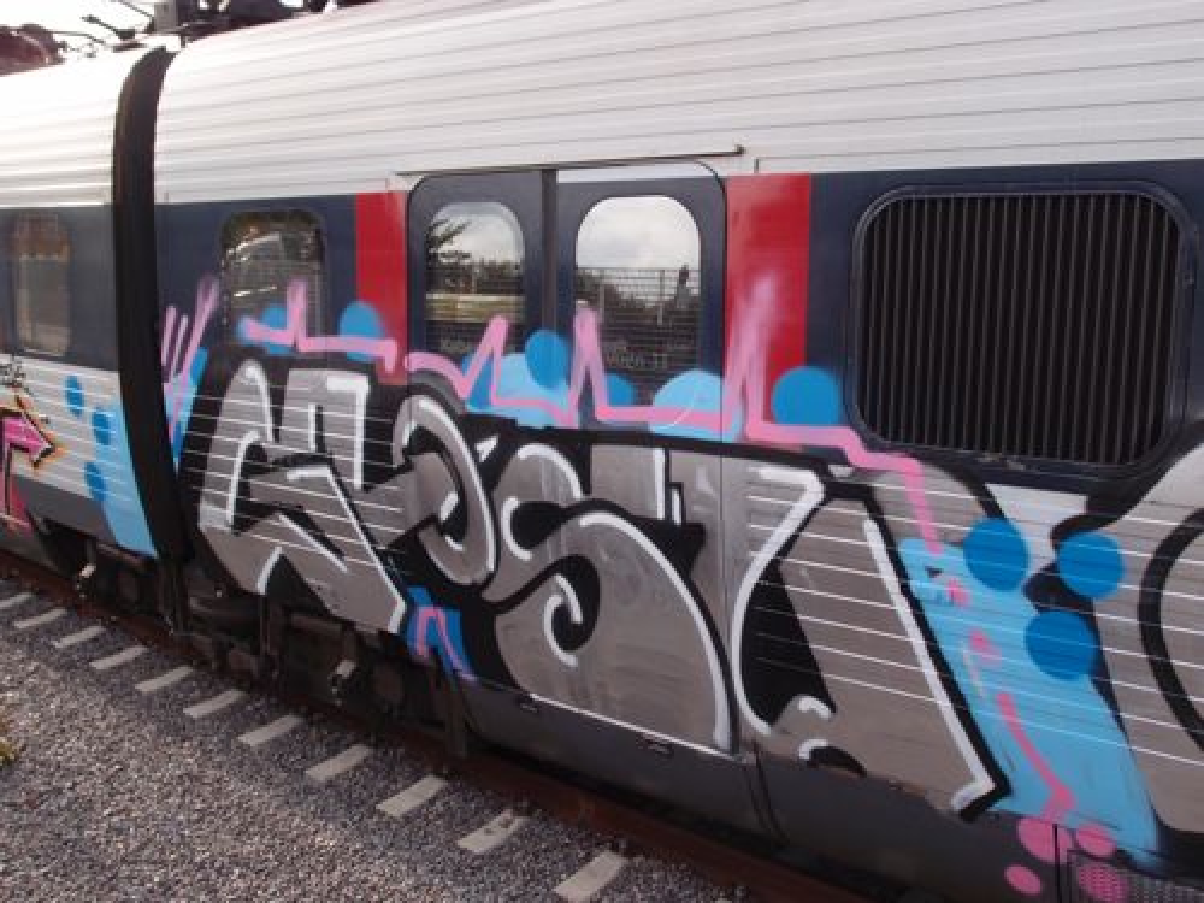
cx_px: 602
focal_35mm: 32
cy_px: 452
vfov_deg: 44.2
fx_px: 1113
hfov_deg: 56.8
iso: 100
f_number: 2.8
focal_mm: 6.87
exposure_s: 1/400
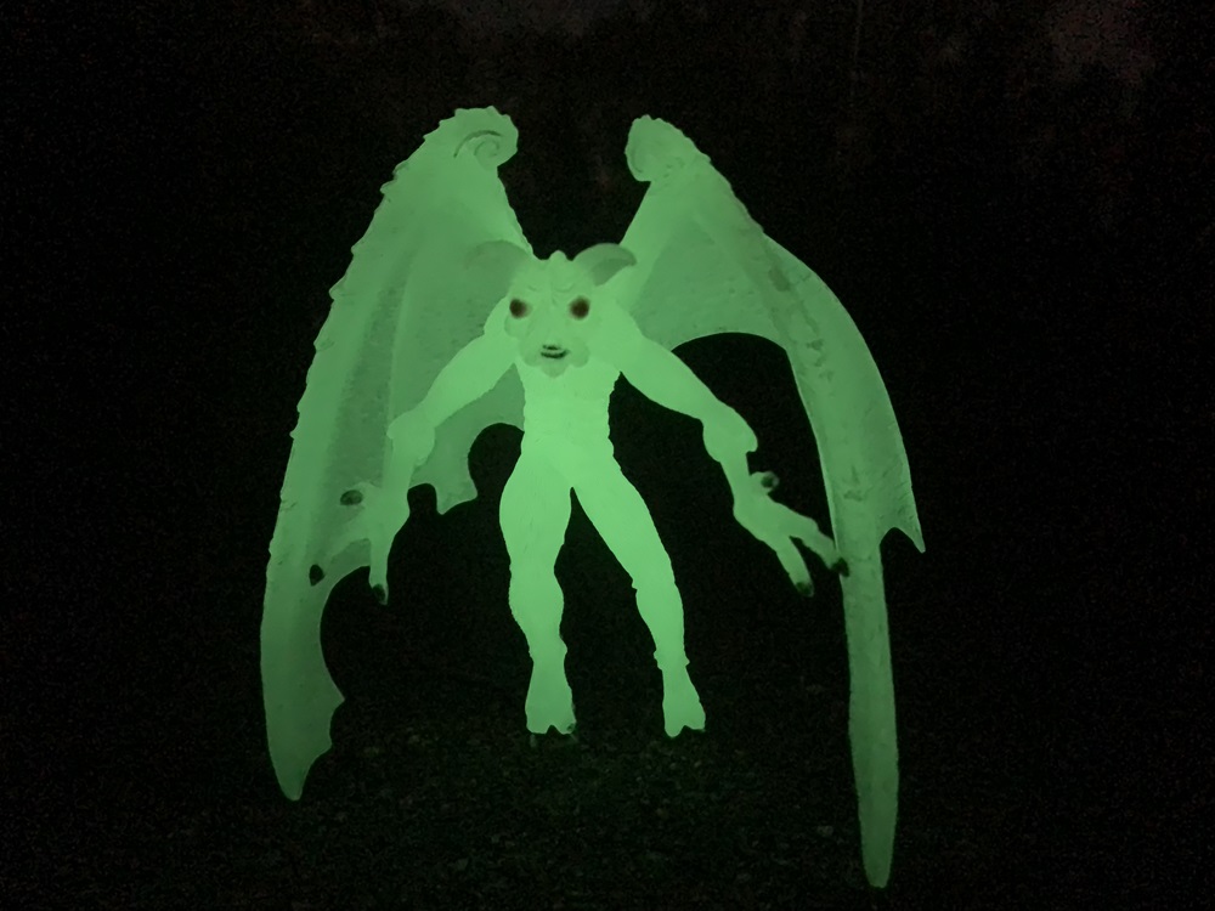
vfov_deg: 53.1
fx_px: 913
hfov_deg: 67.3
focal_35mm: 26
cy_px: 456
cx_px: 608
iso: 2000
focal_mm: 4.25
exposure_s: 1/4
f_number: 1.8
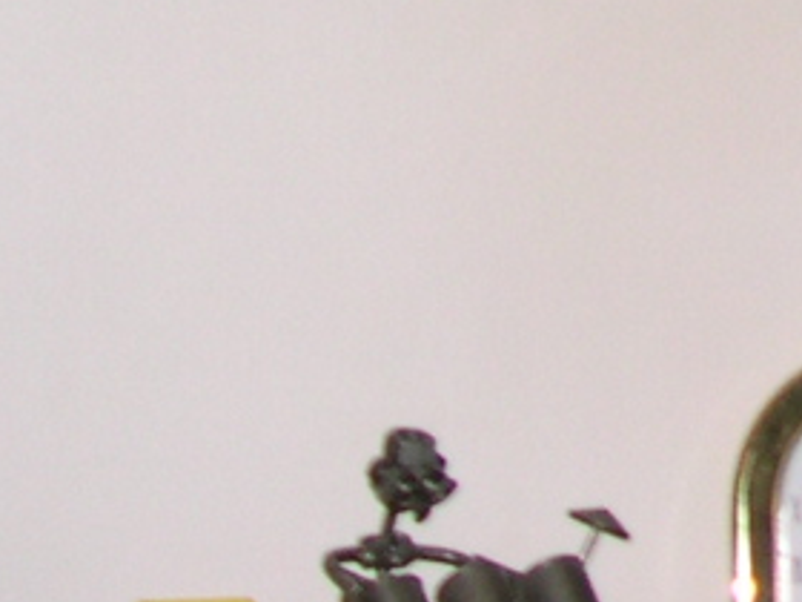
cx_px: 1764
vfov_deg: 6.5
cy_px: -814
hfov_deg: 8.5
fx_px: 5028
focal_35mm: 217
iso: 100
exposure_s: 1/60
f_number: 2.8
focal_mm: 8
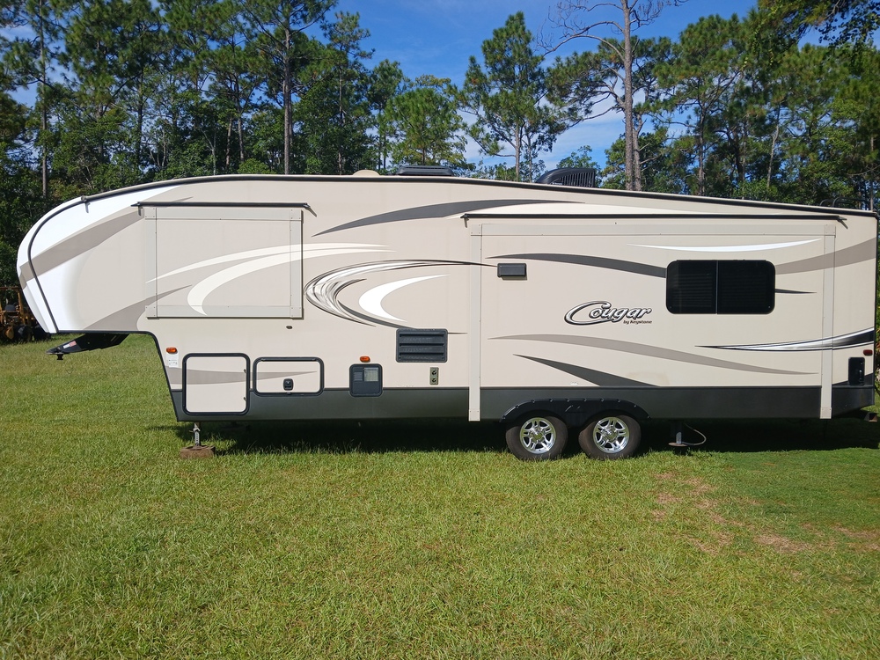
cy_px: 330
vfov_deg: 53.1
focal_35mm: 26
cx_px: 440
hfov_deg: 67.3
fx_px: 661
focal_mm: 3.98
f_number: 1.8
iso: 20
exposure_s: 1/777
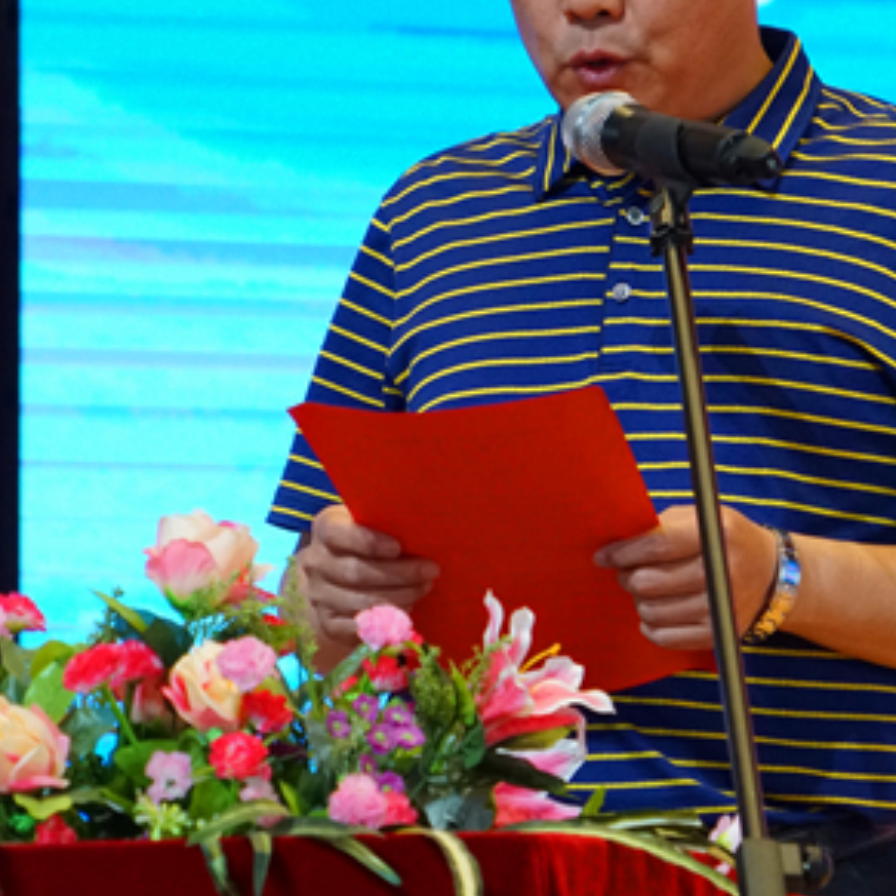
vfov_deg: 5.6
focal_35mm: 315
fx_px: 9225
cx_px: 776
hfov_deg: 5.6
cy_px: 117
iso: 3200
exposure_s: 1/320
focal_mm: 120
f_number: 6.3
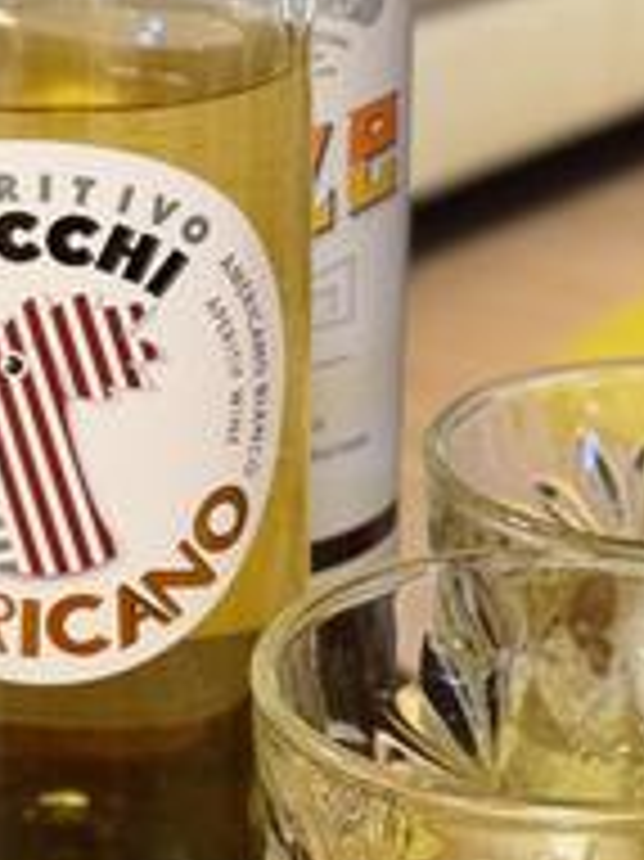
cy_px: 194
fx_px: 3750
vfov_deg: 13.0
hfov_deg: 9.8
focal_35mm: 151
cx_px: 243
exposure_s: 1/59
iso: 250
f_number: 1.78
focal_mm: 6.76
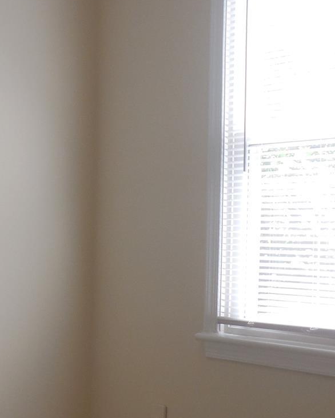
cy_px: 257
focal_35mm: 71
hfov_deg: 21.2
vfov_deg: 26.7
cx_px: 55
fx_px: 880
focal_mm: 4.6
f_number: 3.5
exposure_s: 1/50
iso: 125
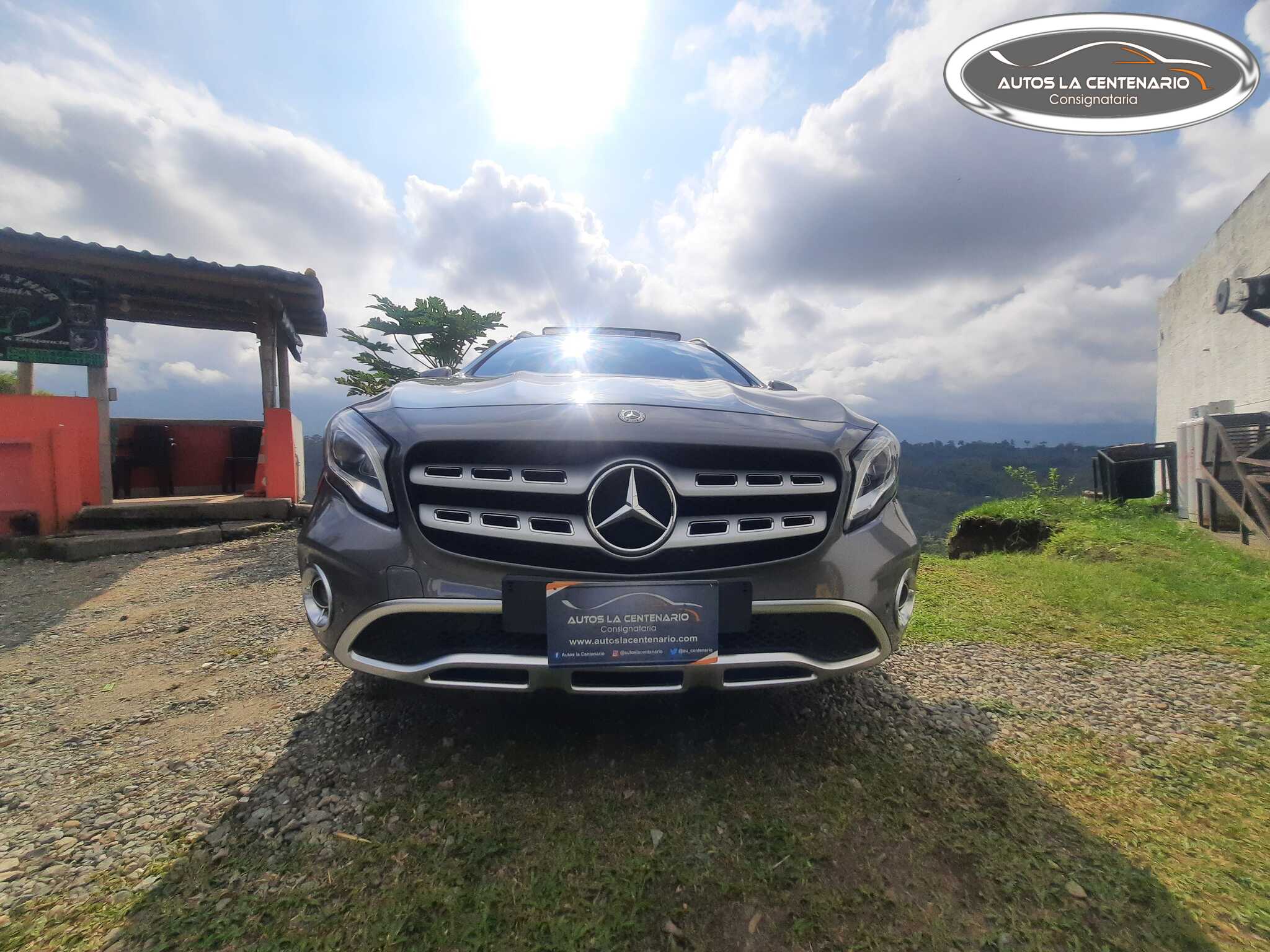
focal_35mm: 13
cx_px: 635
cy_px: 476
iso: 40
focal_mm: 1.74
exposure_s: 1/4854
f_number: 2.2
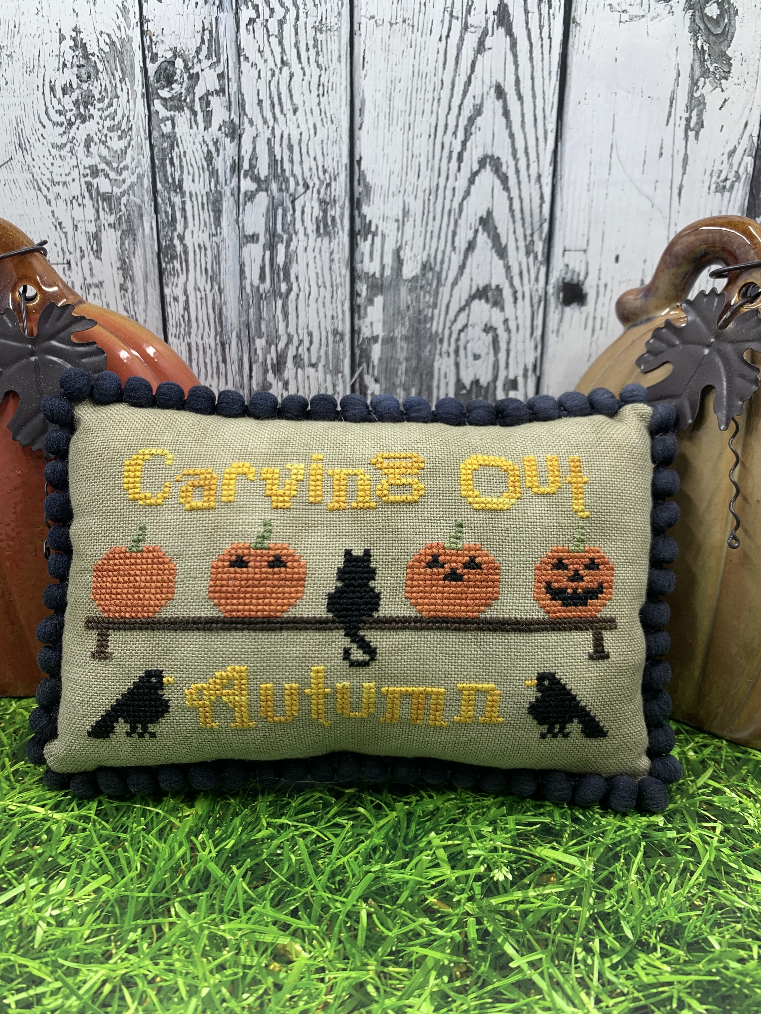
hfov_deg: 53.1
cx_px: 380
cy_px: 507
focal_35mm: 26
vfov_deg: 67.3
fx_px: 762
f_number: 1.8
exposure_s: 1/171
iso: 25
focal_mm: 4.25
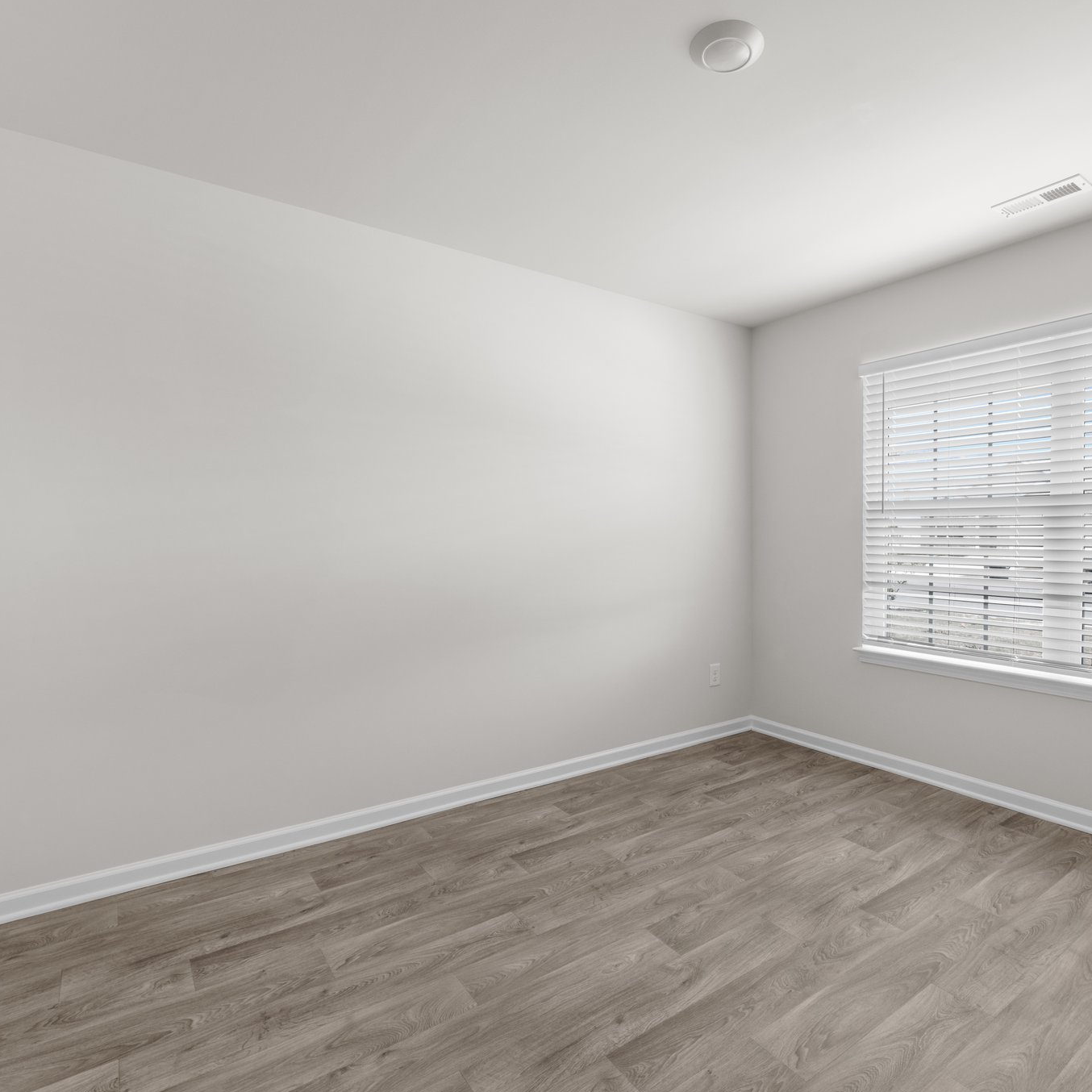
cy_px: 549
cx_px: 638
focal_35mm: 18
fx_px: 642
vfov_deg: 80.7
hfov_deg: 80.1
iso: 400
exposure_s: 1/1.67
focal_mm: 14
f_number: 9
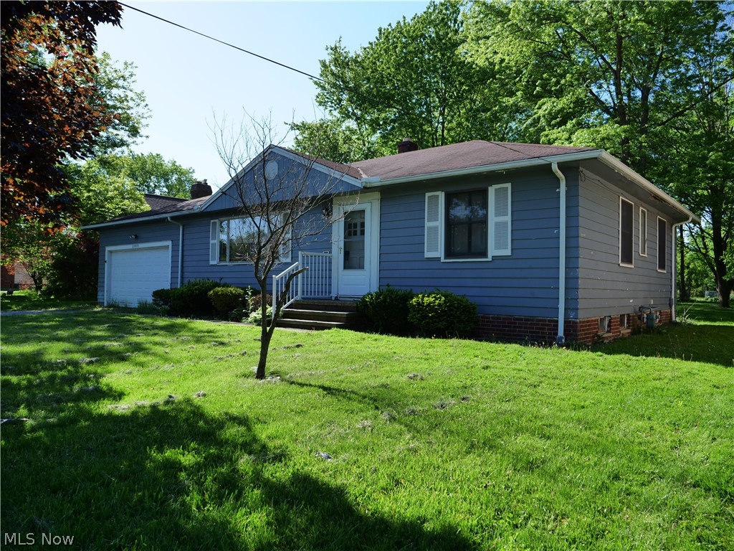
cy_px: 276
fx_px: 509
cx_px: 367
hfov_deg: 71.6
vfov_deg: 56.8
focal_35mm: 24
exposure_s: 1/1300
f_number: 3.5
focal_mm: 12
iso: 200
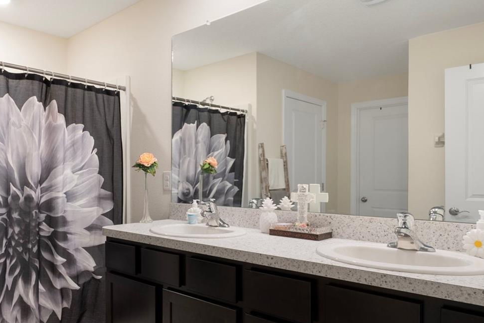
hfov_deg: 64.2
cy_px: 186
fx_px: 376
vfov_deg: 46.2
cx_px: 171
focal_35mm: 28
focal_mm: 17
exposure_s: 2
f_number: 8
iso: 320
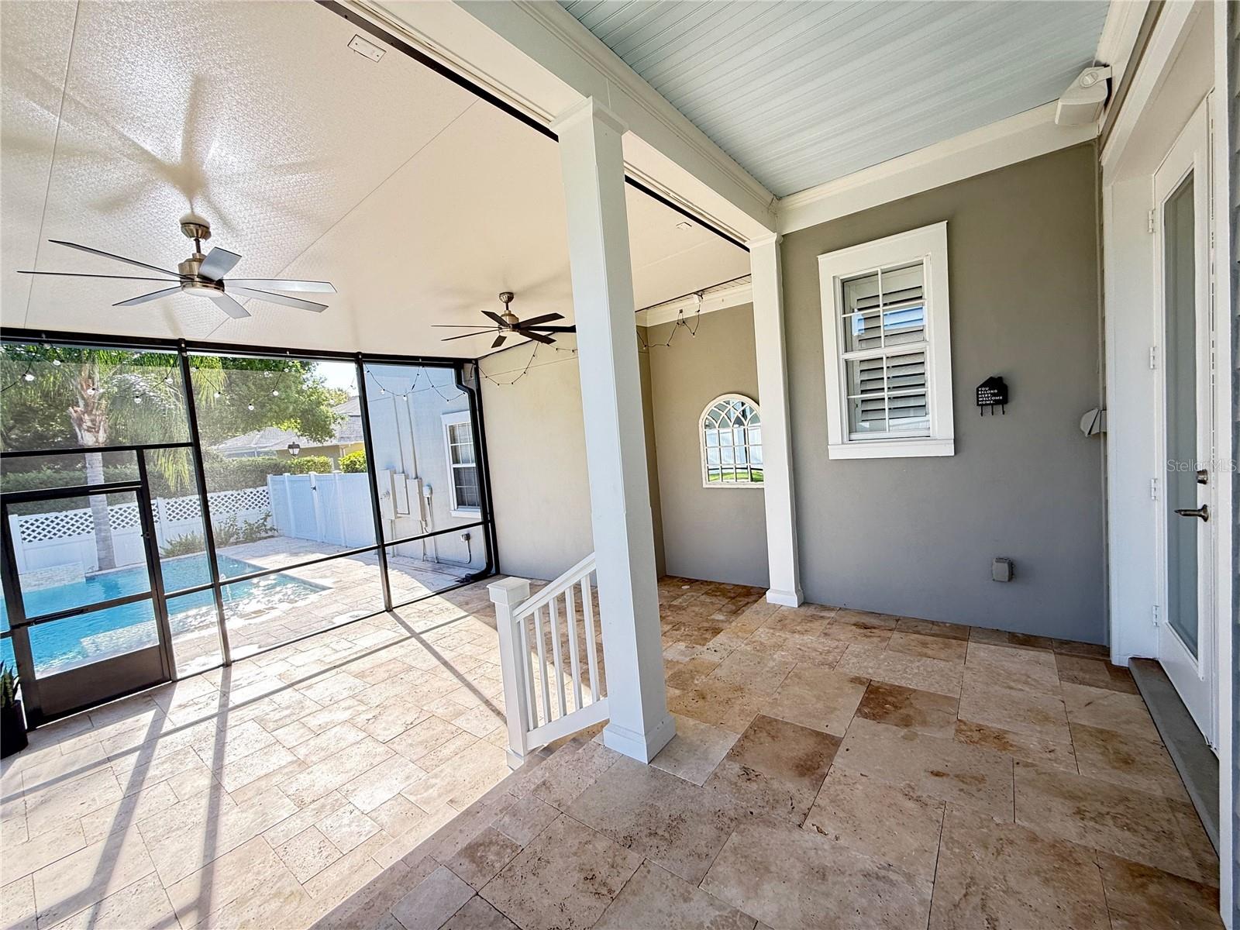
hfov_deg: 102.1
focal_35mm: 14
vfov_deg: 85.7
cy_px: 465
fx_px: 502
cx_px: 620
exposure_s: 1/127
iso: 64
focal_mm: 2.22
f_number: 2.2
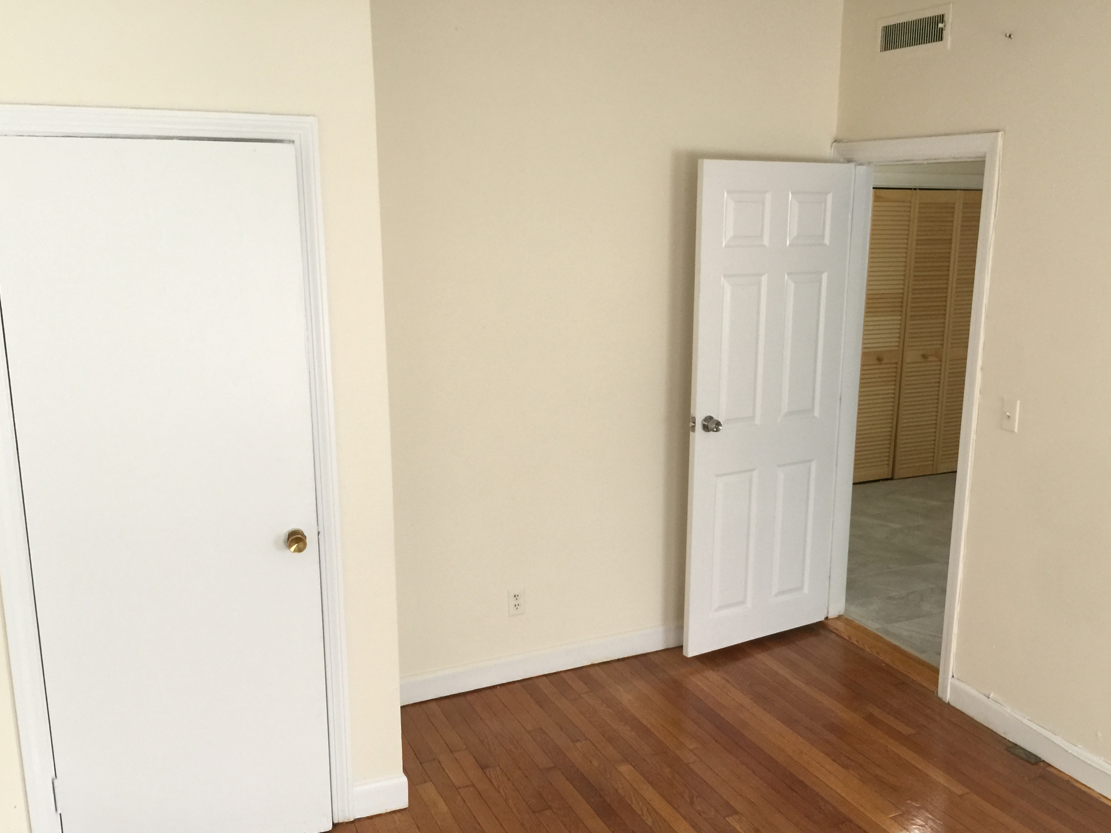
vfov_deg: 42.9
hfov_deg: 55.3
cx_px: 603
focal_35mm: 33
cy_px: 469
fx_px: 1059
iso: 80
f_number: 2.2
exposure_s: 1/15
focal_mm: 4.15
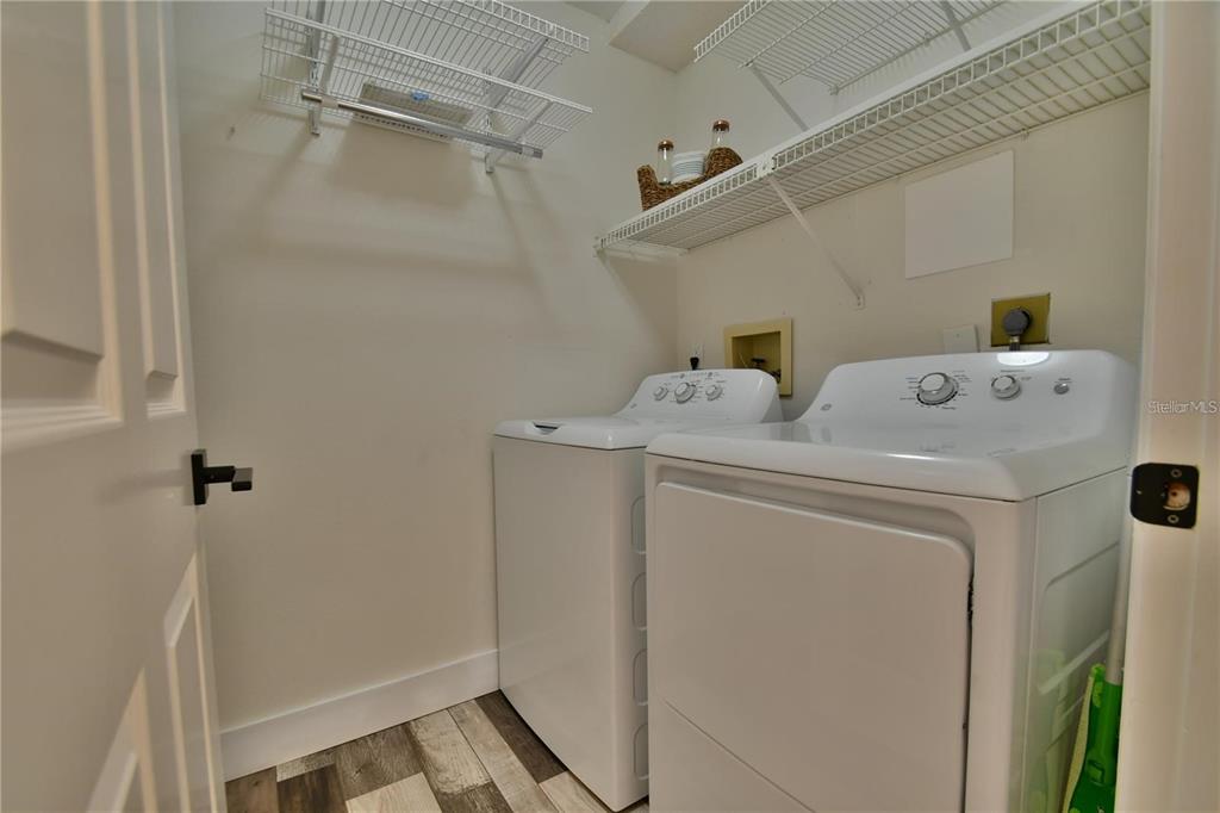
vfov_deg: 77.3
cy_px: 406
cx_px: 610
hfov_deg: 100.4
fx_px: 508
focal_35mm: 15
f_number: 6.3
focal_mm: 10
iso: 100
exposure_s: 1/4
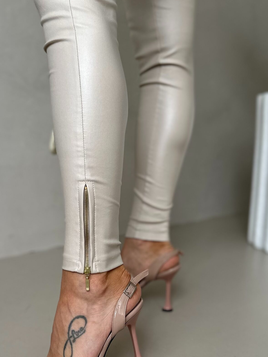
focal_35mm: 39
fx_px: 402
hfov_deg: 36.8
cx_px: 120
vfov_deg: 47.8
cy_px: 193
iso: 80
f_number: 1.78
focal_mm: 6.86
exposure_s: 1/121
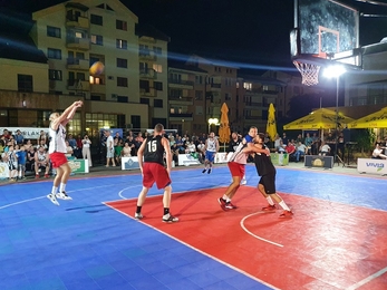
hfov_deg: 65.3
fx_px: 302
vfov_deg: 51.3
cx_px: 196
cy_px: 149
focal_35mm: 27
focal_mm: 4.32
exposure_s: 1/50
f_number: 1.5
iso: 500
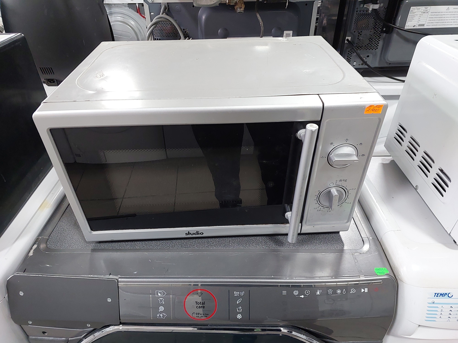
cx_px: 229
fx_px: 304
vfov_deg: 58.9
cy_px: 172
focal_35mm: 23
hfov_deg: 73.9
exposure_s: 1/50
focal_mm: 5.06
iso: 500
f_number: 1.8
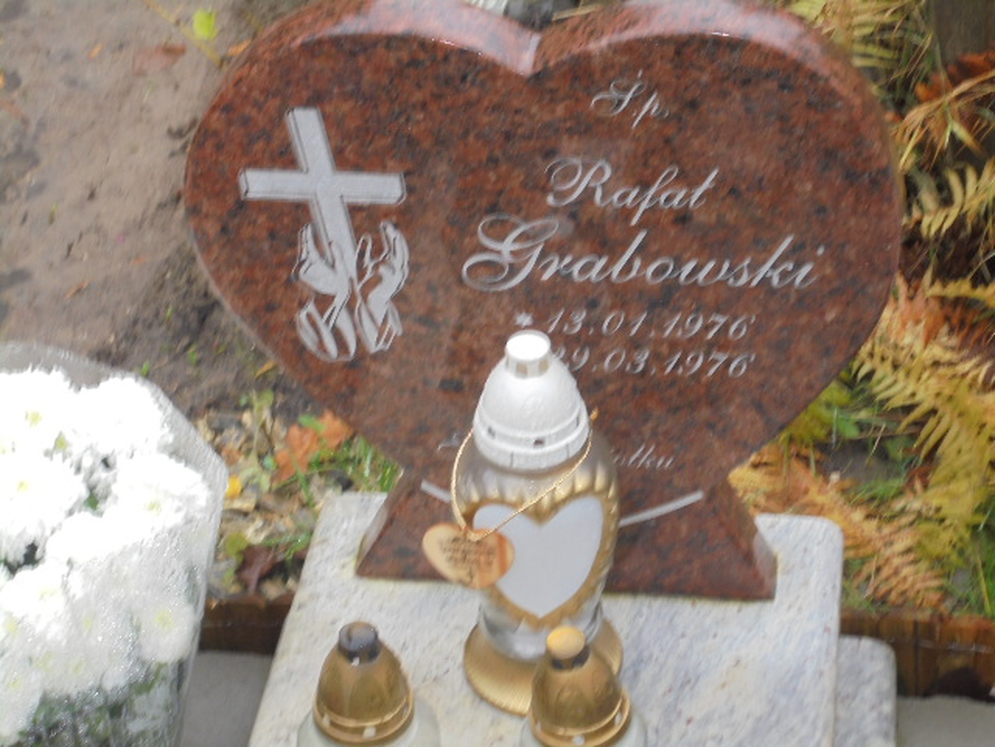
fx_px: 2098
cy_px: 374
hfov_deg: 26.7
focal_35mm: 73
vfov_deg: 20.2
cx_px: 498
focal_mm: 13.1
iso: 160
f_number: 6.1
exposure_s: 1/30
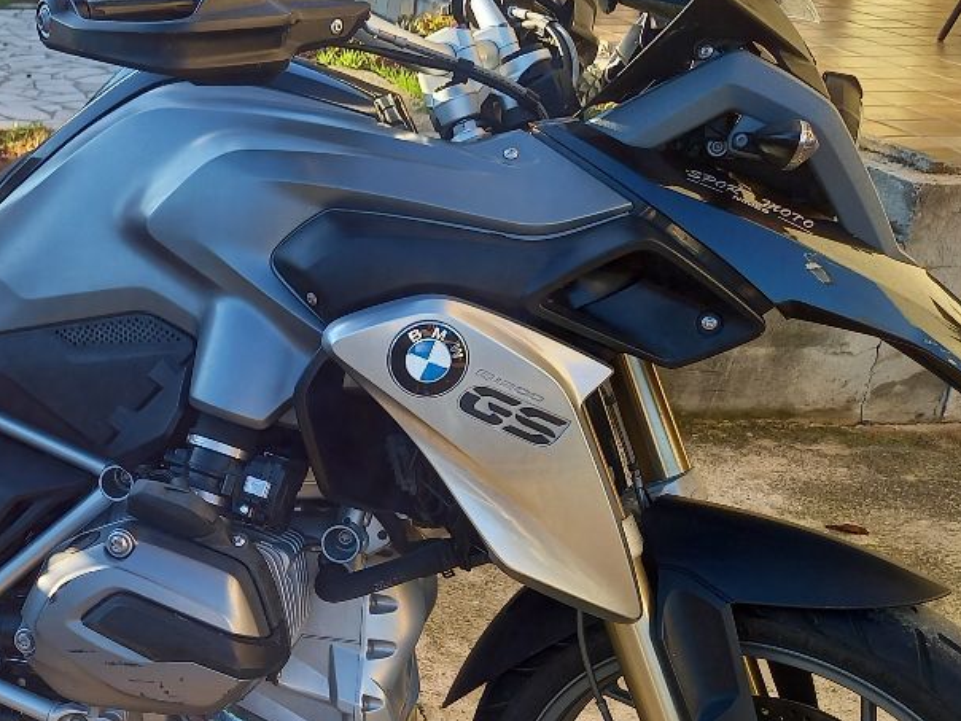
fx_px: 1471
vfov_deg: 27.3
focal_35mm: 53
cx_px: 138
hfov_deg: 34.6
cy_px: 495
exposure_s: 1/129
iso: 50
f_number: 1.8
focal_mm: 4.65
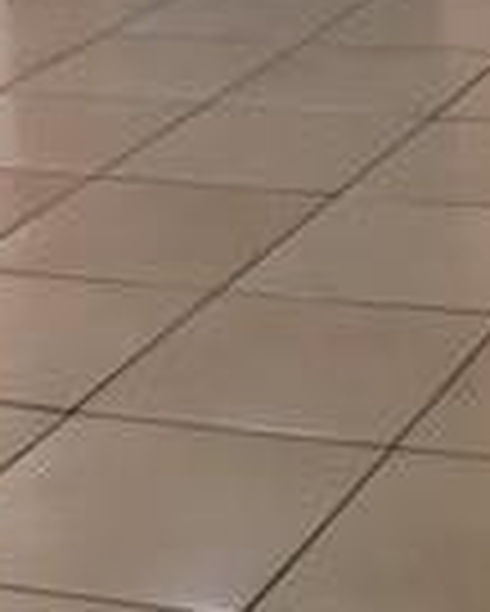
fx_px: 2408
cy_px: -531
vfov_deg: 12.9
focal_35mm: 133
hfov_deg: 11.6
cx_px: 301
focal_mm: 4.15
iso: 64
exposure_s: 1/30
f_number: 2.2
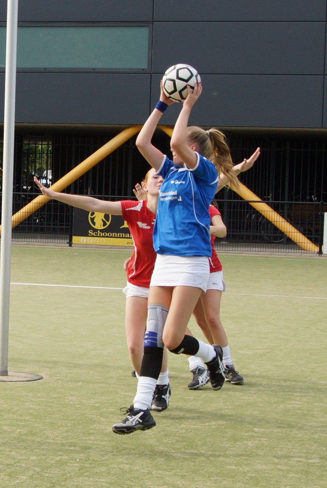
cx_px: 164
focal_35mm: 42
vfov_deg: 46.3
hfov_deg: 32.0
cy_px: 244
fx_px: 570
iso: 320
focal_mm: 28
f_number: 5.6
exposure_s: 1/500
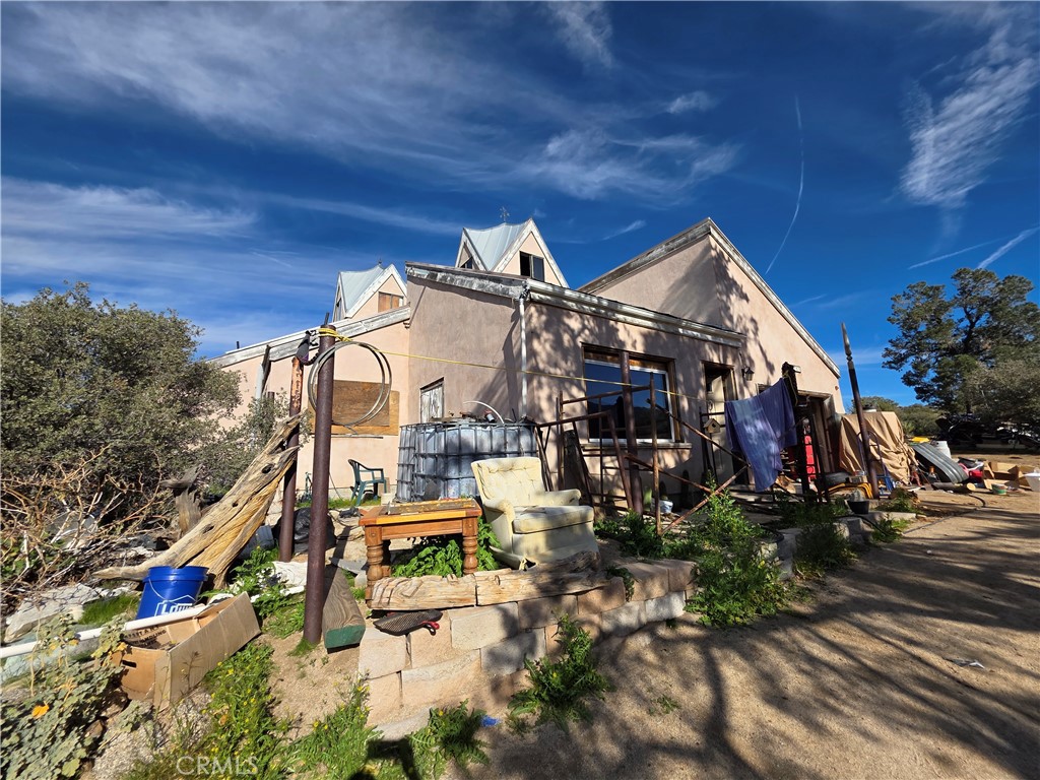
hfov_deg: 106.2
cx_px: 520
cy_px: 390
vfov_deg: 89.9
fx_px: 391
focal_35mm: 13
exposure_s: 1/2820
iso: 40
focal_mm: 2.2
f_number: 1.9
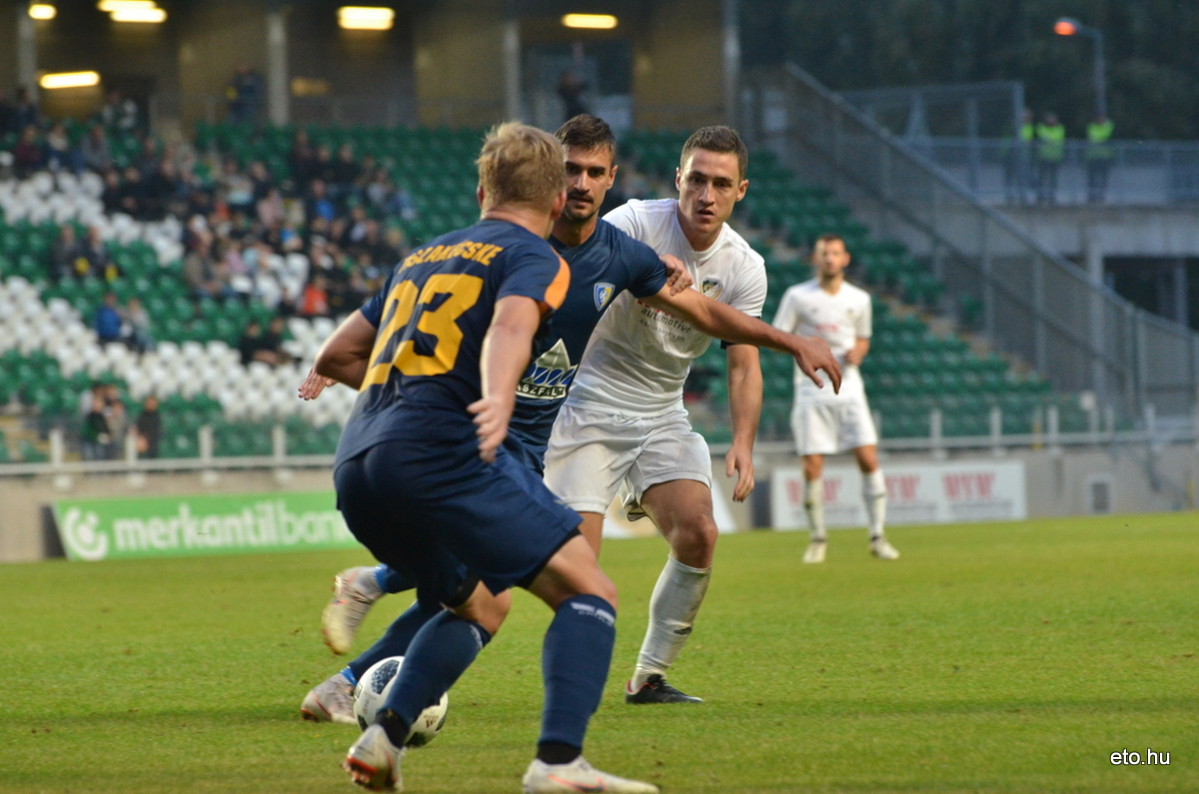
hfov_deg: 8.1
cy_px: 397
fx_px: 8476
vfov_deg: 5.4
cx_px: 600
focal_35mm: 255
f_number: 5
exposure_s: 1/320
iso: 1600
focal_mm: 170
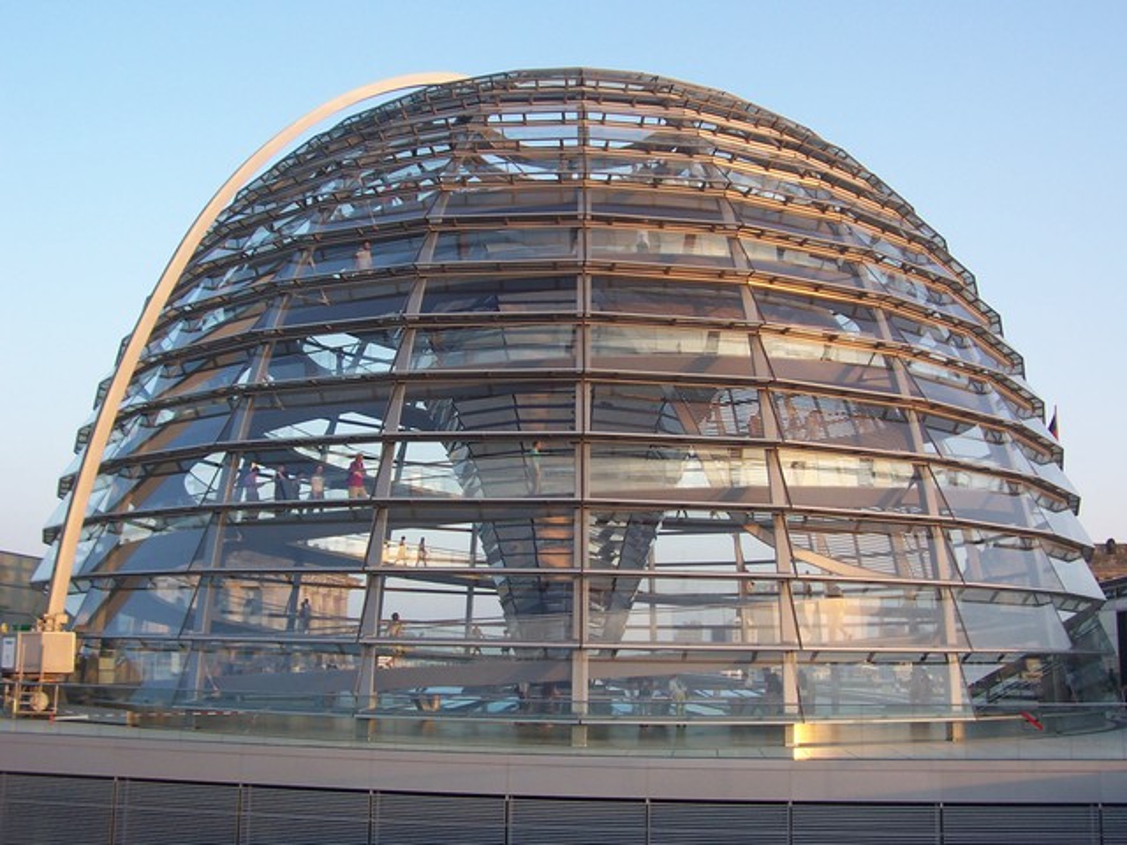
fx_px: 1205
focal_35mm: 37
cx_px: 564
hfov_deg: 50.1
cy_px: 422
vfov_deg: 38.7
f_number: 2.8
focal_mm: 5.6
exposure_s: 1/250
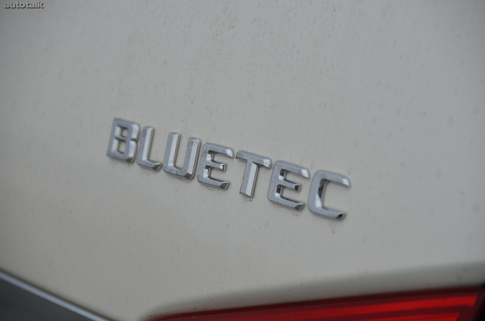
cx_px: 242
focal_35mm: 300
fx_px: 4033
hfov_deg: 6.9
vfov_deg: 4.6
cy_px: 160
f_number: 5.6
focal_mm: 200
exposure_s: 1/1250
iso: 400
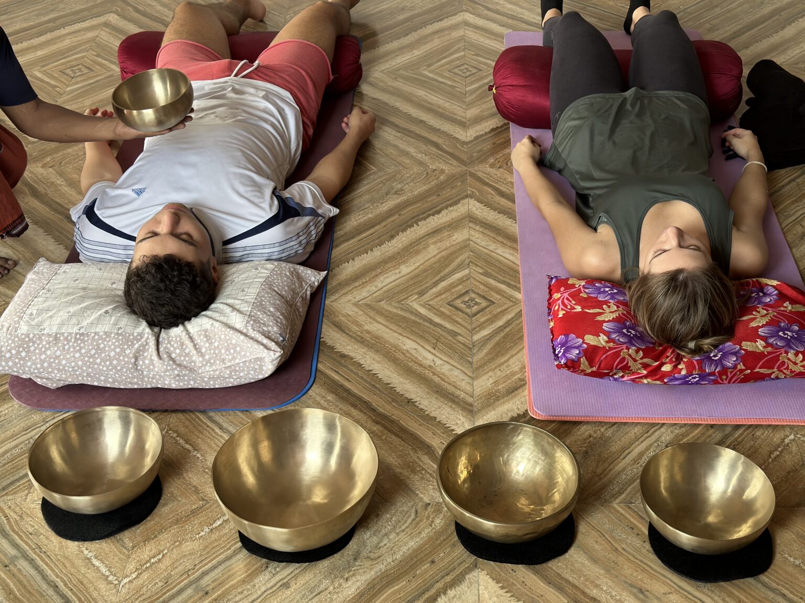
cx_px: 402
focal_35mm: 48
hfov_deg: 39.7
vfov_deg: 30.3
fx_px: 1116
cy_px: 302
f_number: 1.78
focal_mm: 6.86
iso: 125
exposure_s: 1/121
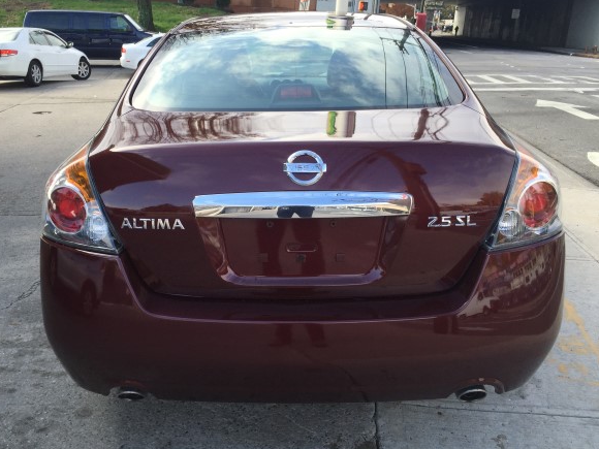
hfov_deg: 56.7
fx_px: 554
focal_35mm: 32
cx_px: 271
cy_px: 211
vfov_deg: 44.1
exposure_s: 1/618
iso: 32
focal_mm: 4.15
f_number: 2.2
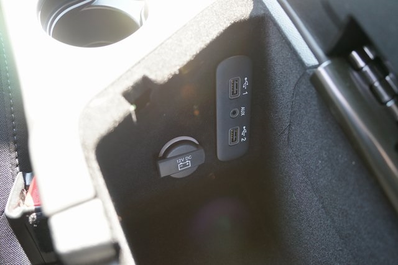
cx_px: 199
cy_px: 132
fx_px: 321
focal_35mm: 29
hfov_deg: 63.6
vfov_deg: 45.0
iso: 500
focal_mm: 29
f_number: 4
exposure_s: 1/60
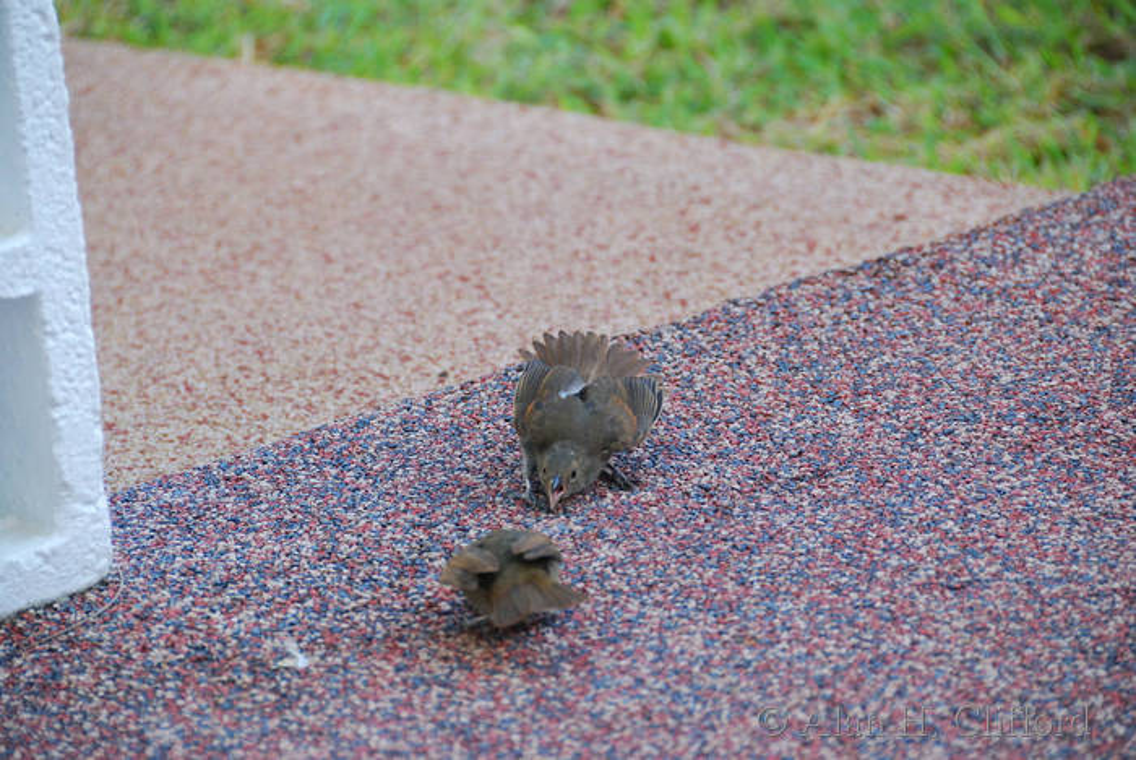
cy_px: 380
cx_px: 568
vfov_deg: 4.6
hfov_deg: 6.9
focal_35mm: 300
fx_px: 9474
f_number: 5.6
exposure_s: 1/400
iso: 1000
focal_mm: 200
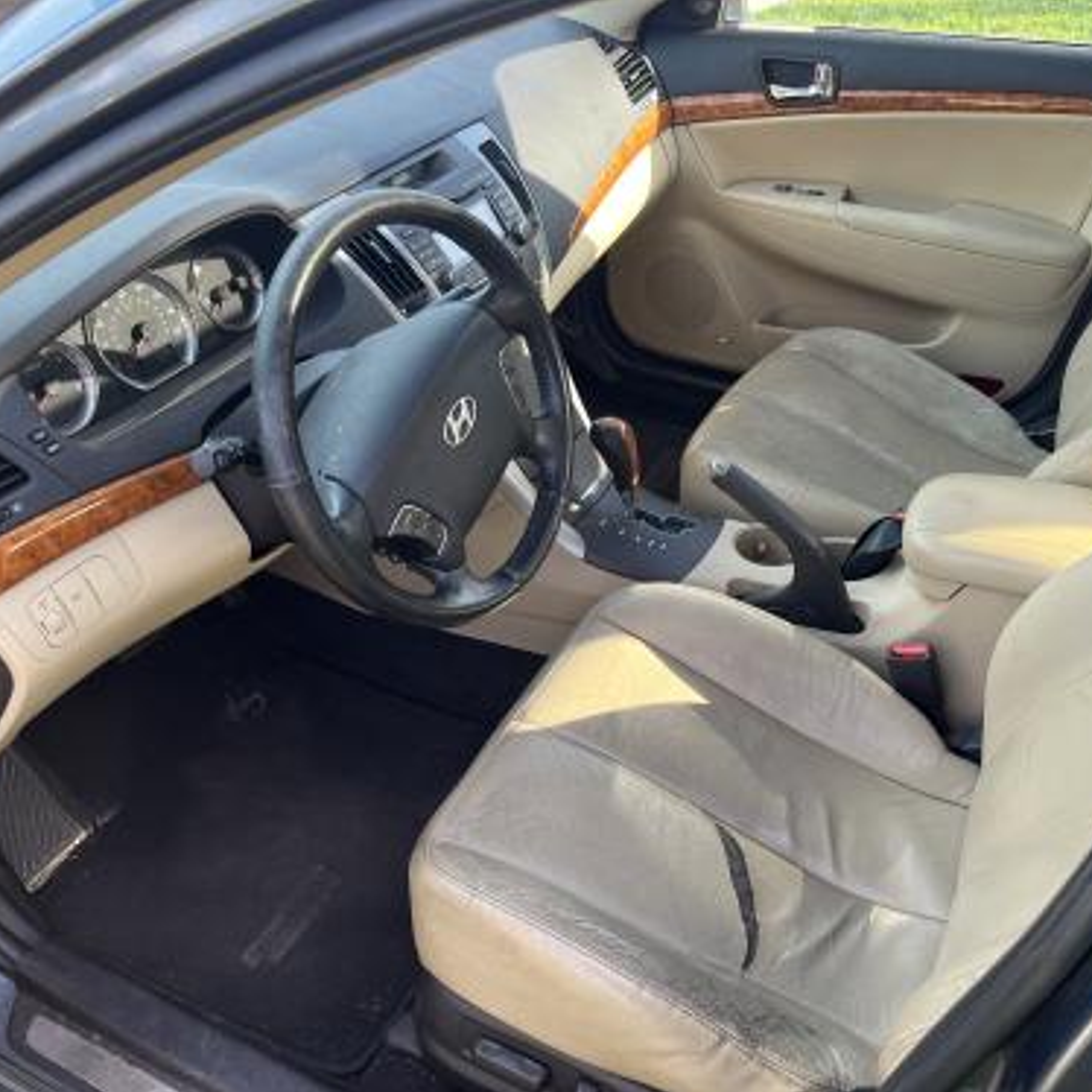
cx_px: 610
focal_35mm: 31
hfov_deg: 52.4
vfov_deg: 52.5
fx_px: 1106
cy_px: 549
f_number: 1.6
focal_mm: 5.1
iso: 40
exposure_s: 1/148
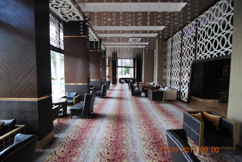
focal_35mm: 15
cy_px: 81
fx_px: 101
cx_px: 121
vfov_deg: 77.5
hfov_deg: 100.3
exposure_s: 1/60
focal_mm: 10
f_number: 4
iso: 200
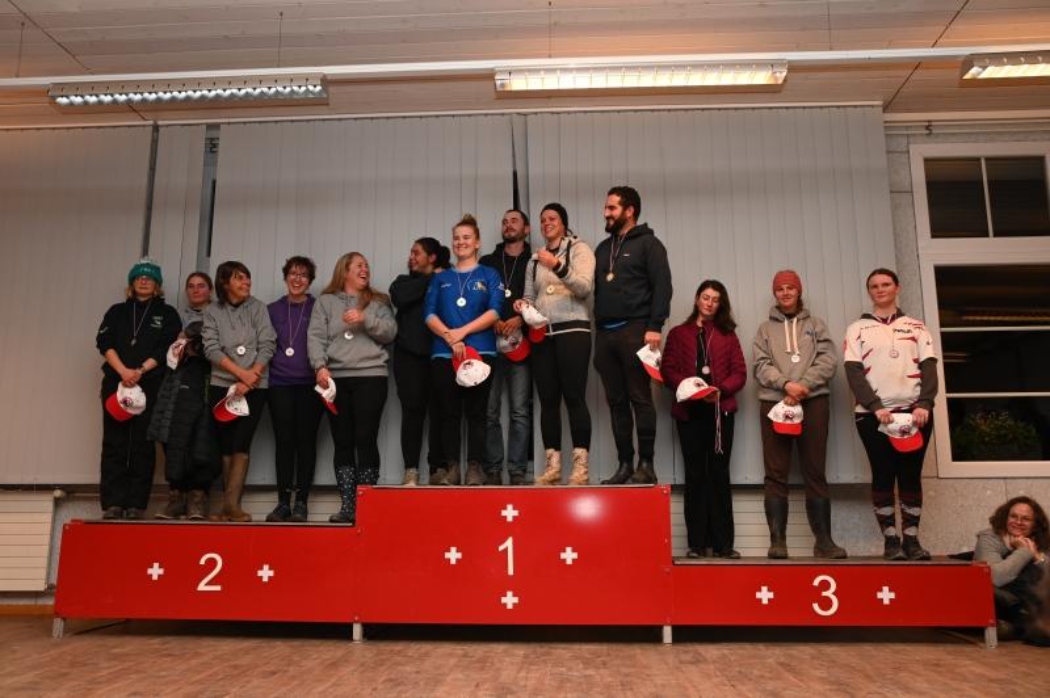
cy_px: 349
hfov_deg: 60.3
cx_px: 525
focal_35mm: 31
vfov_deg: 42.3
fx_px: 903
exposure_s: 1/60
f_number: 7.1
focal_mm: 31
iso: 800
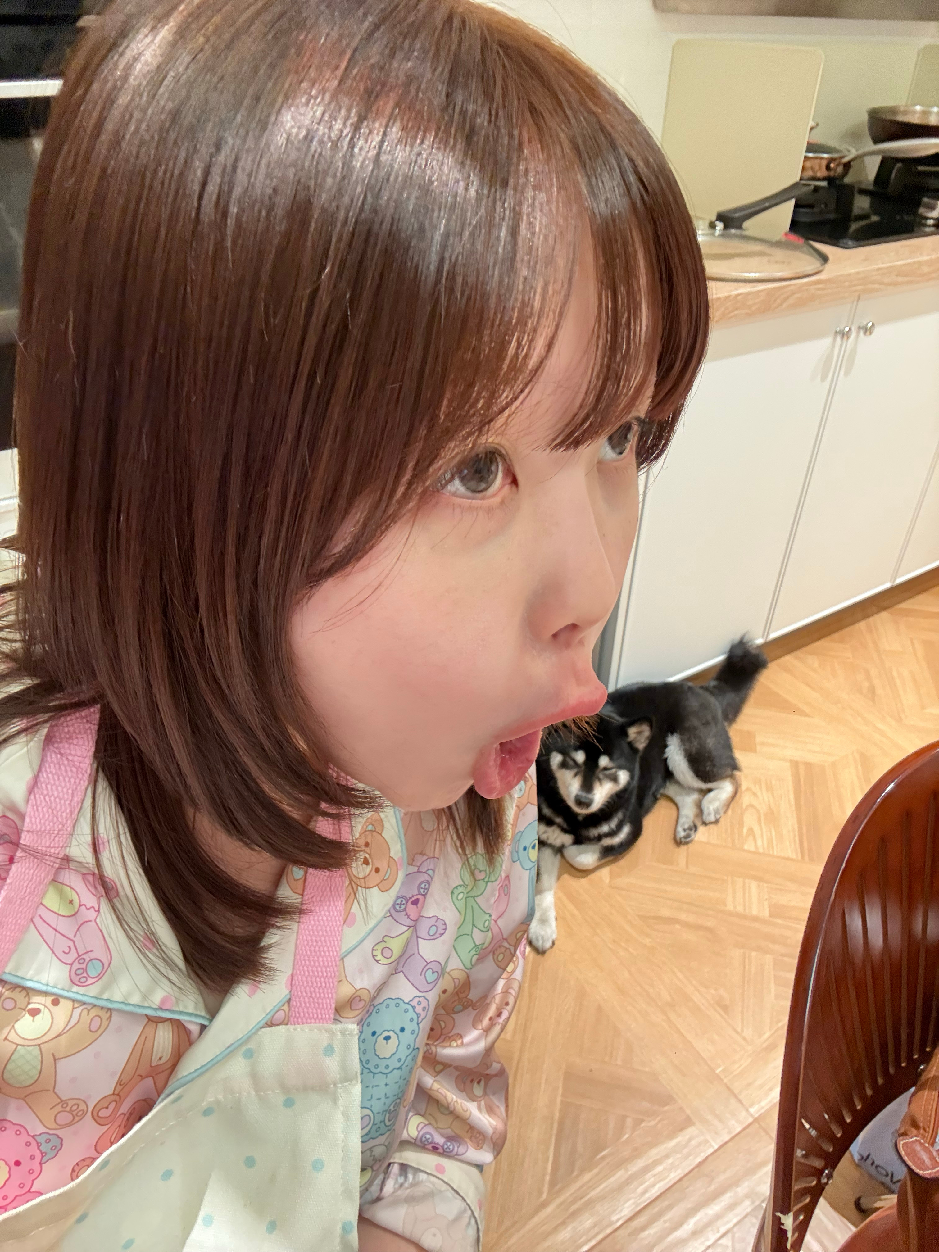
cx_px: 470
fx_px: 832
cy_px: 626
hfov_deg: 58.9
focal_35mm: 23
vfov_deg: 73.9
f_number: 1.9
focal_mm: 2.69
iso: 320
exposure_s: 1/25
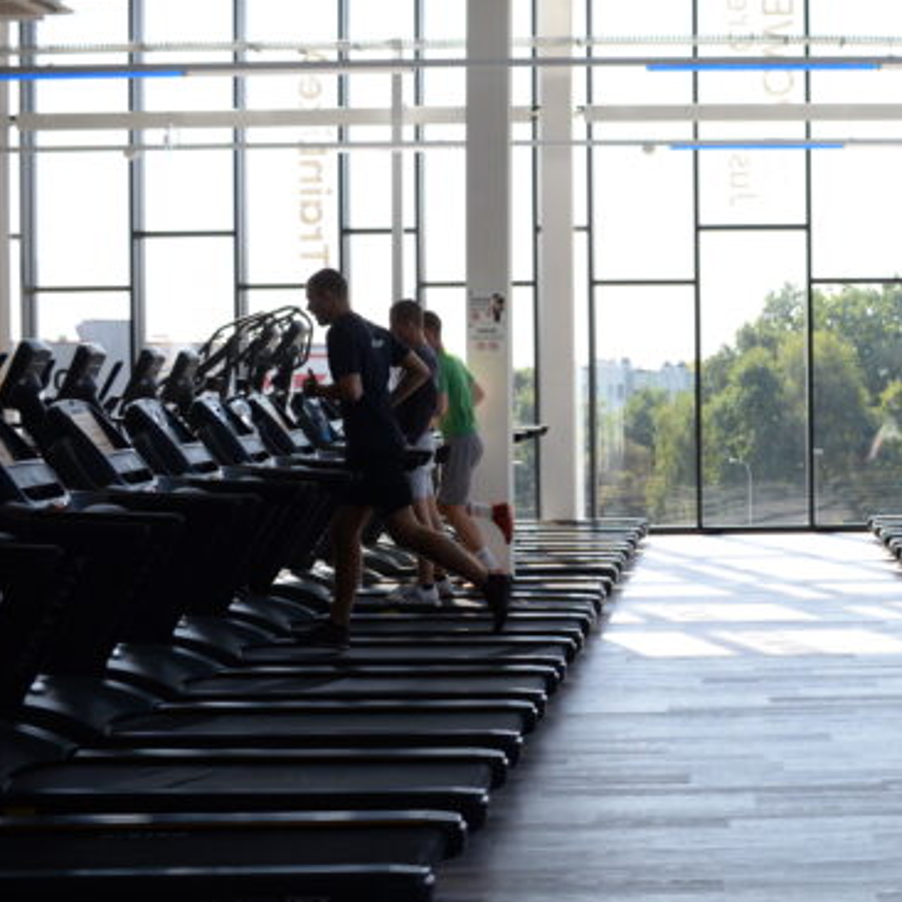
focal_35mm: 65
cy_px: 434
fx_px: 1916
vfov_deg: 26.5
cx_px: 843
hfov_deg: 25.5
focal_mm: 35
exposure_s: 1/4000
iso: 1600
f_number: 4
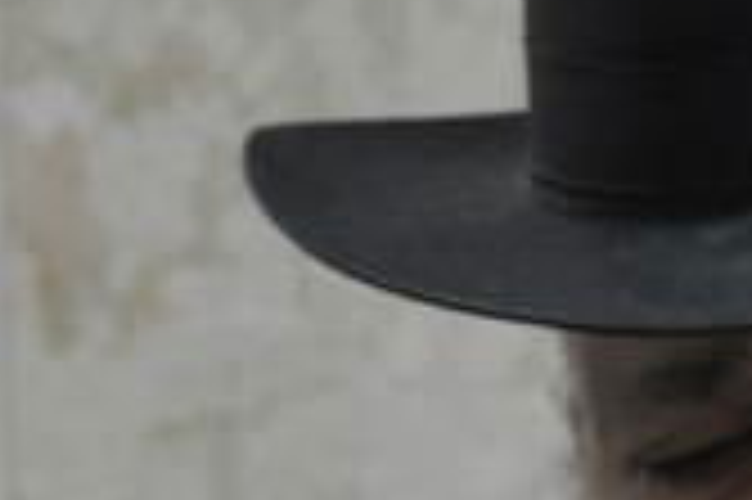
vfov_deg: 4.3
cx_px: 711
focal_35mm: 313
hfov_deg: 6.6
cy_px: 1027
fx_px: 6532
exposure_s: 1/30
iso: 800
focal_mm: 34
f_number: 4.2
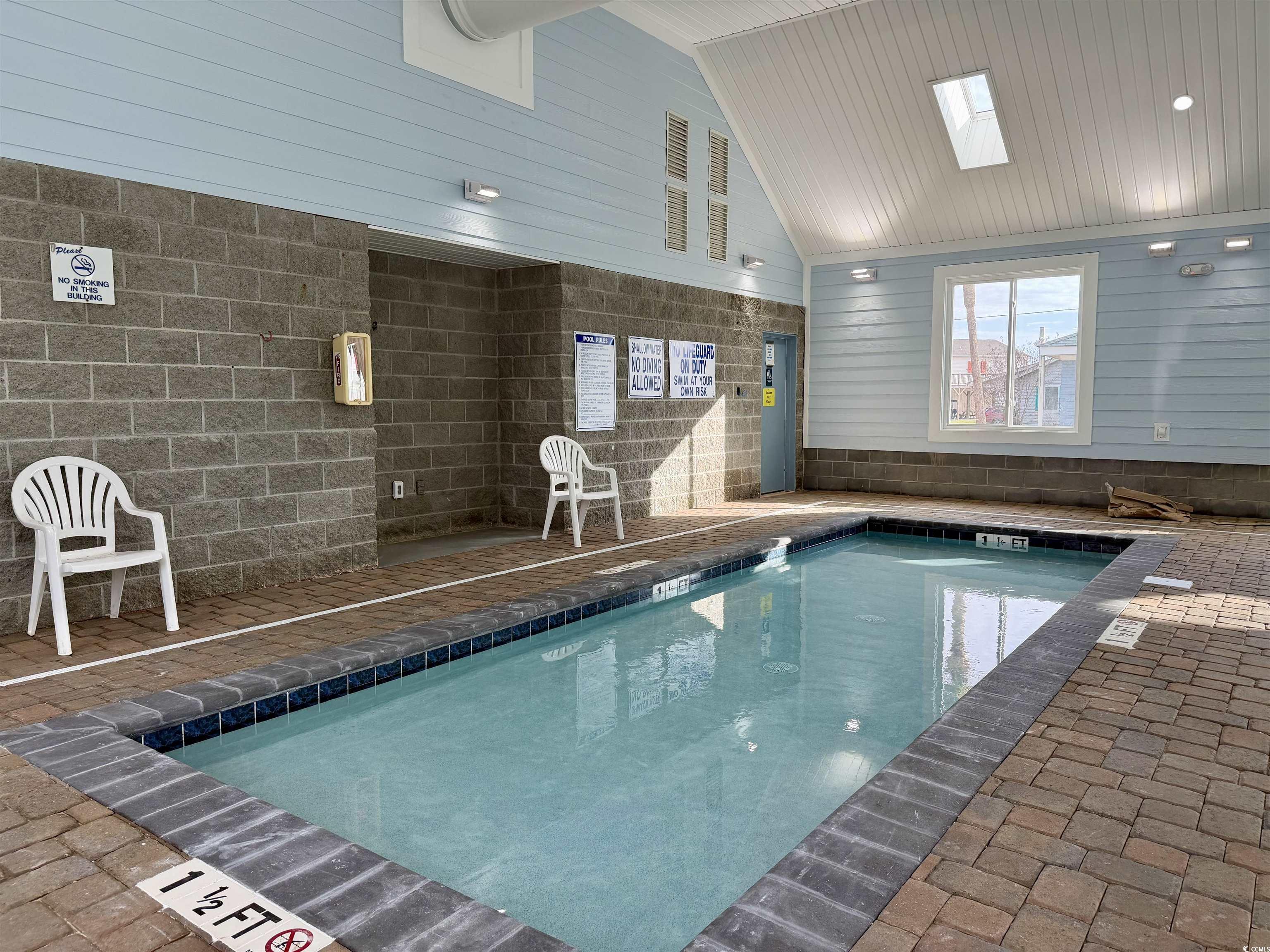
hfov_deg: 71.6
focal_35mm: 24
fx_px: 881
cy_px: 476
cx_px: 635
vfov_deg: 56.8
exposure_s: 1/368
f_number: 1.78
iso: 100
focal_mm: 6.76
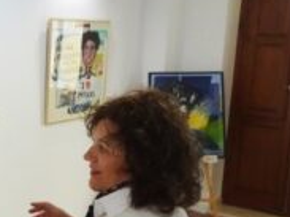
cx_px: -2
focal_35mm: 55
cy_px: 151
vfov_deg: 26.3
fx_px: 460
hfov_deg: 32.1
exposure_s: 1/250
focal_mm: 4.25
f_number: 3.5
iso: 1000
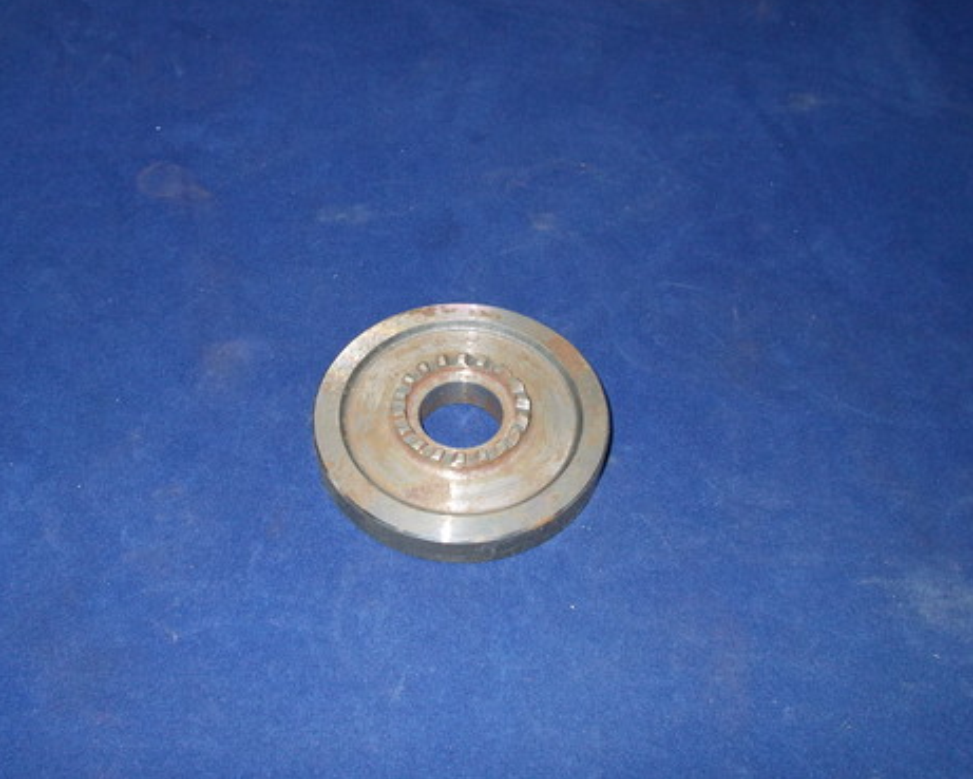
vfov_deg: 41.2
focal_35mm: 36
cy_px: 385
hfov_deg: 50.2
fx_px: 1037
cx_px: 456
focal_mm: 6
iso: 200
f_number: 3.6
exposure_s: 1/25
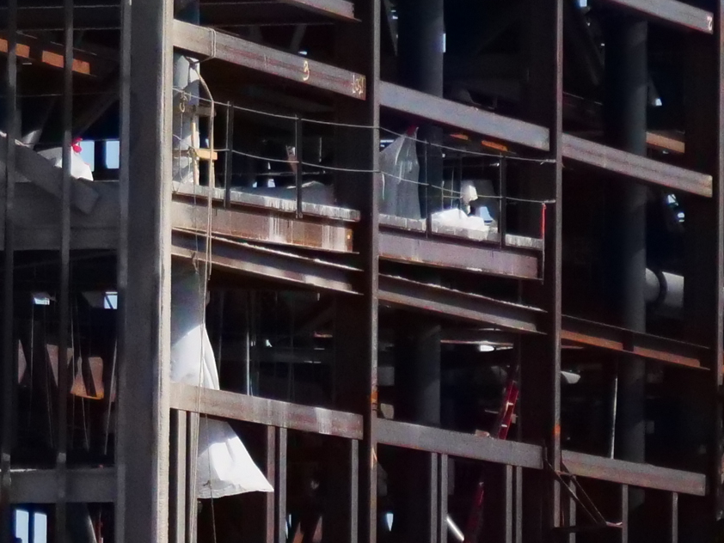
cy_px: 34
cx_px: -204
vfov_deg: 2.8
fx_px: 11067
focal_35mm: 529
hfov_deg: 3.7
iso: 3200
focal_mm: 60
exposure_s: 1/25000
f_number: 4
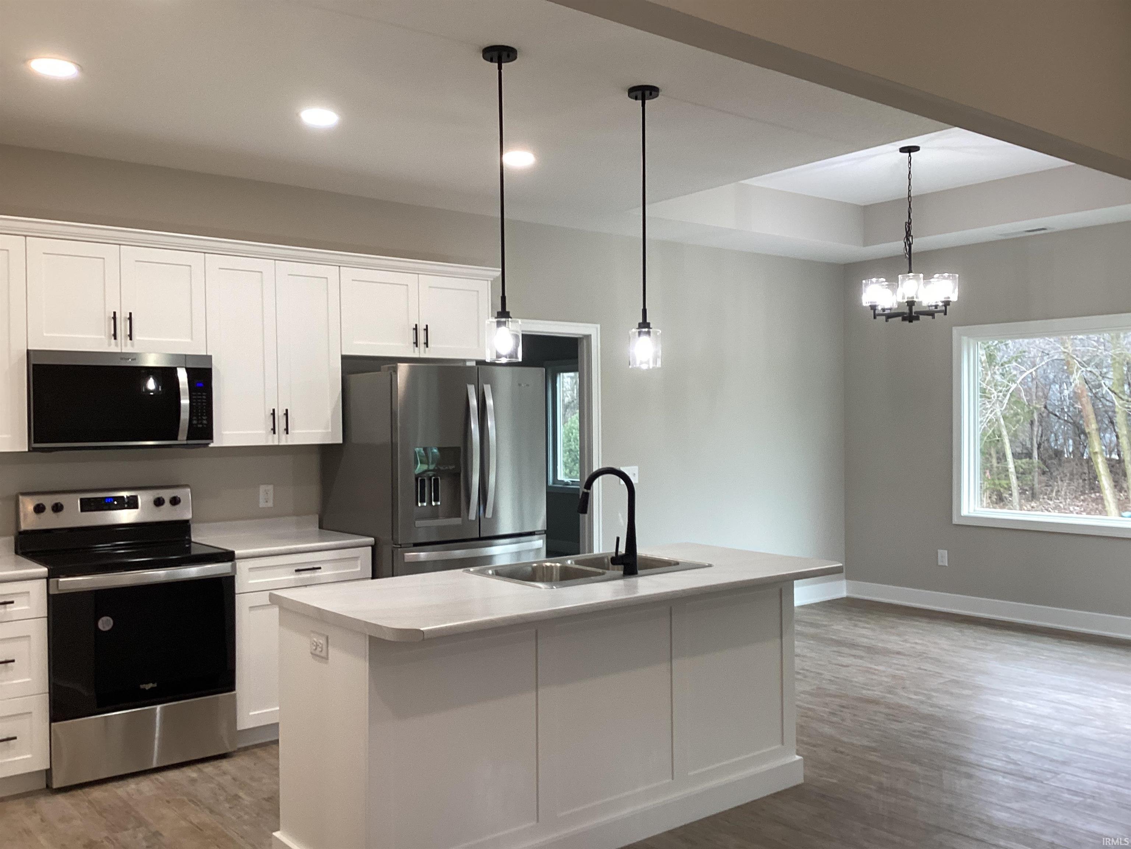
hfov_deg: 58.4
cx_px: 566
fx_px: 1013
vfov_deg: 45.4
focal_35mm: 31
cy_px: 424
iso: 80
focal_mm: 3.3
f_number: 2.4
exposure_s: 1/60
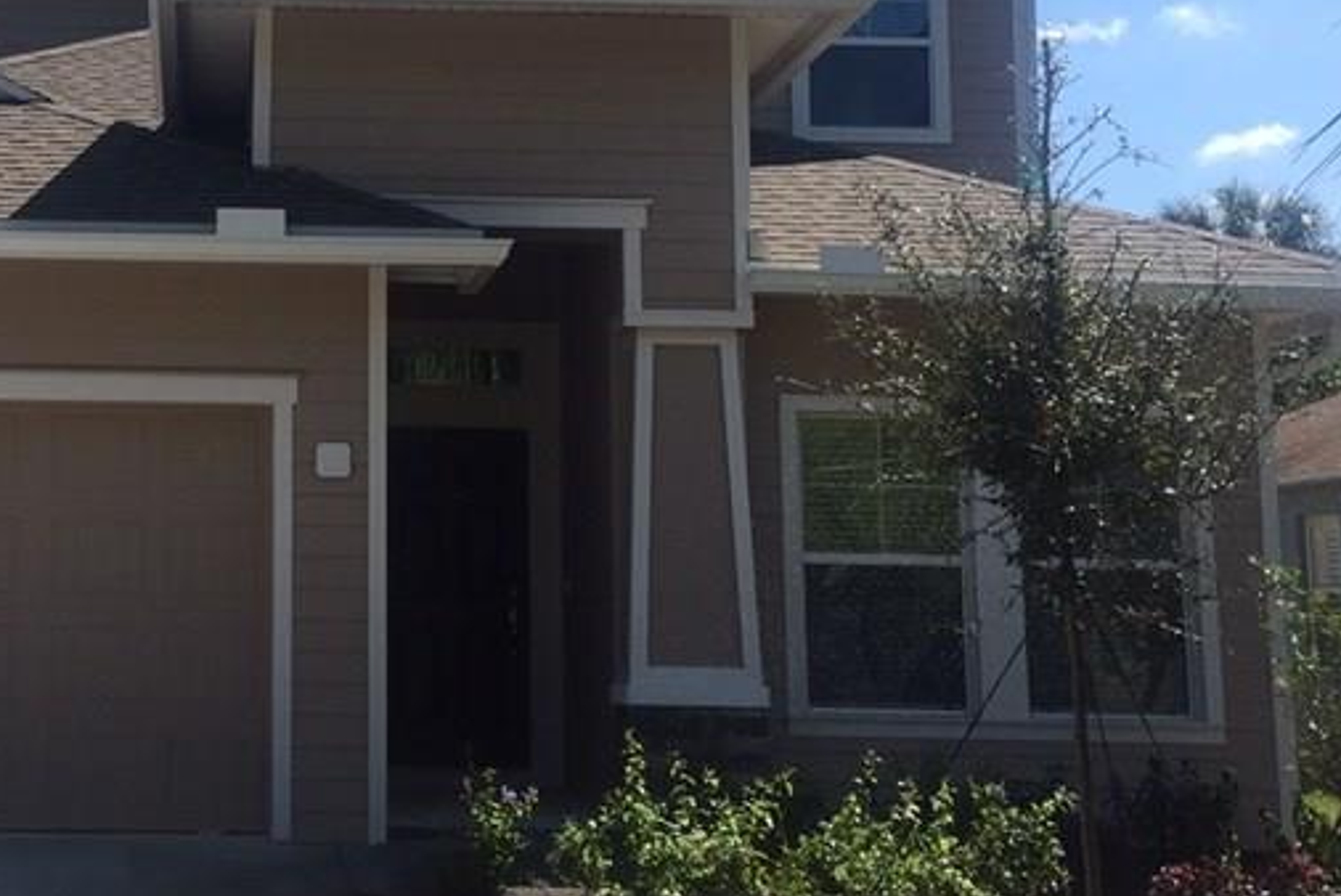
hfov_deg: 31.9
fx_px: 2273
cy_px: 315
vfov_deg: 22.2
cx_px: 241
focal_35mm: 61
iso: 32
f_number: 2.2
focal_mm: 4.15
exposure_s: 1/1464
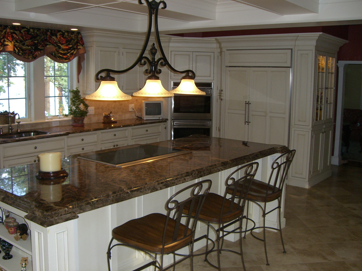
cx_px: 178
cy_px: 135
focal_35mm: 39
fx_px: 408
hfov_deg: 47.9
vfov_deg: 36.8
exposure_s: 1/60
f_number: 2.7
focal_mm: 6.2
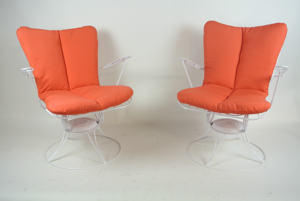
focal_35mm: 36
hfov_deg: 53.1
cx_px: 150
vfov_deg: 37.0
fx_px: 300
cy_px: 100
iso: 280
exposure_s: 1/60
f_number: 4
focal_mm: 13.6
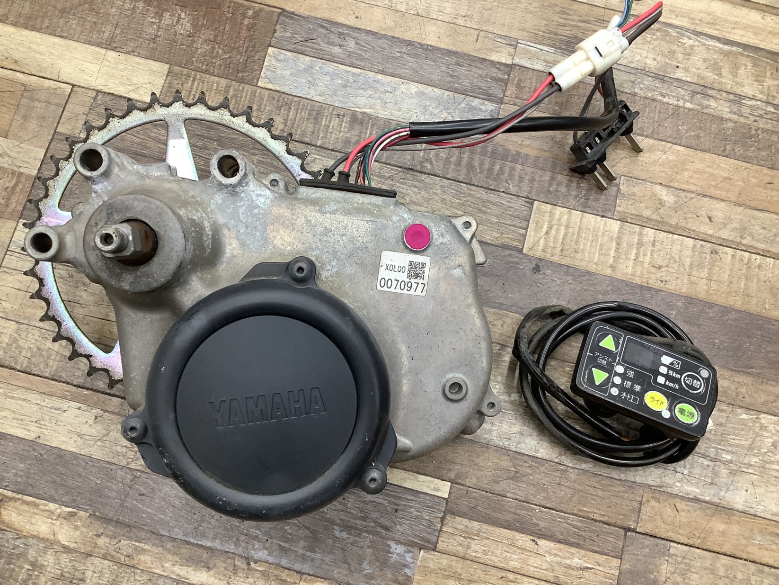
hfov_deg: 58.3
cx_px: 390
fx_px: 698
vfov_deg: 45.5
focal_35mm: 31
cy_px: 292
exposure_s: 1/50
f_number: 2.4
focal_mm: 3.3
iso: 125
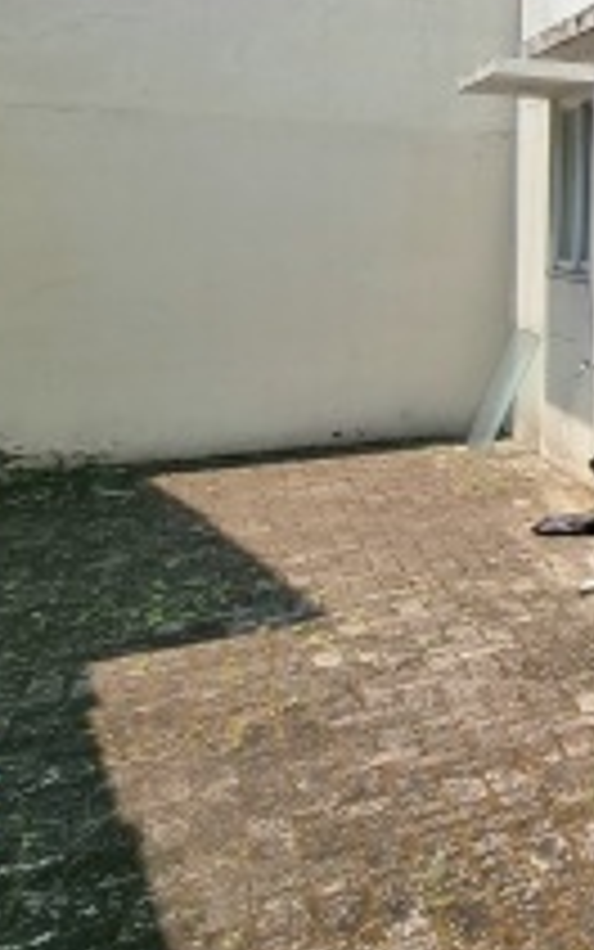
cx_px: 1240
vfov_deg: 46.3
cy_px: 171
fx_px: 1035
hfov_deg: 18.2
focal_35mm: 40
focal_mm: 2.2
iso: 50
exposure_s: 1/2000
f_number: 2.2
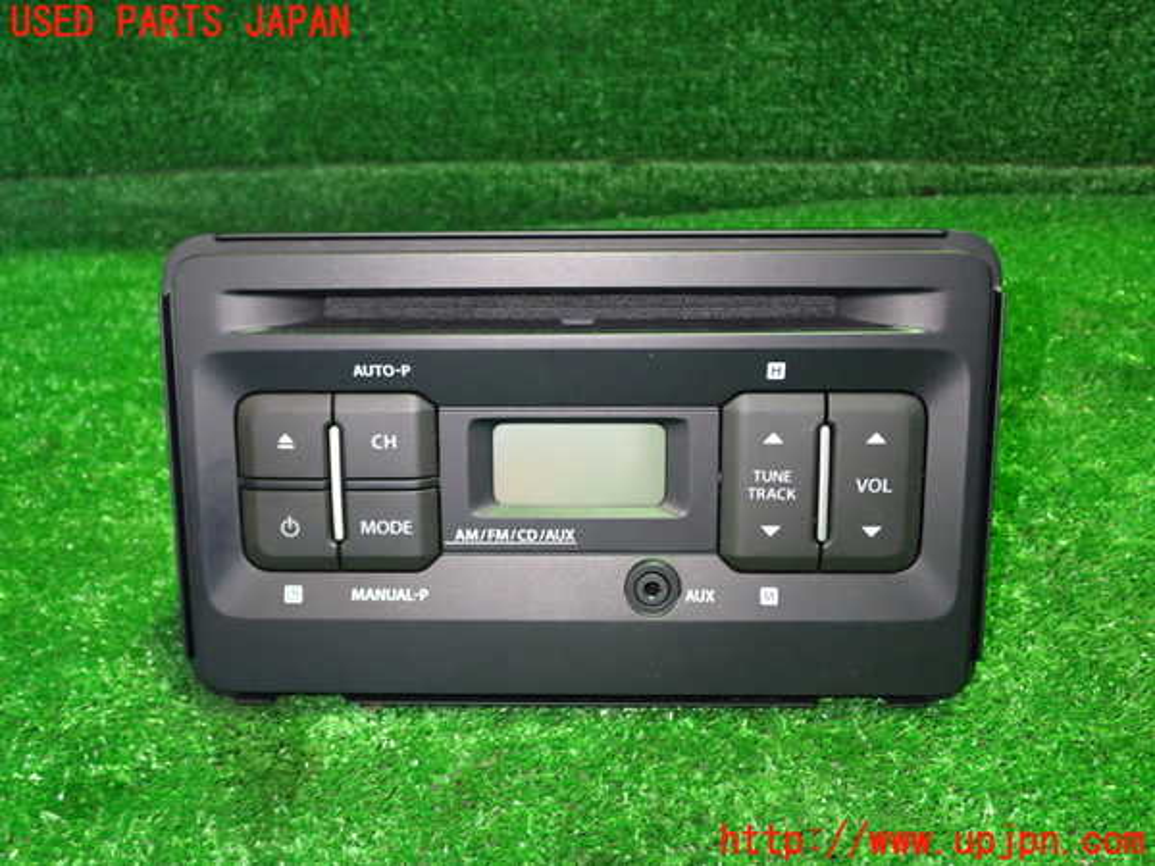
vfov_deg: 39.7
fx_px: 1201
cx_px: 578
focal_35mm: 36
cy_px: 433
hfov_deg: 51.4
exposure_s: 1/20
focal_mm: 6.37
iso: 800
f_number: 2.5
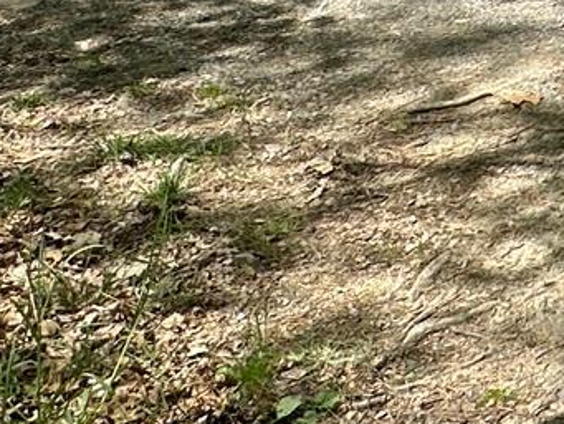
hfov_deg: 18.9
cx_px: 961
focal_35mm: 84
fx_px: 1369
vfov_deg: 14.7
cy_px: -402
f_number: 2.2
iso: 40
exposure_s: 1/720
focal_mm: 2.22
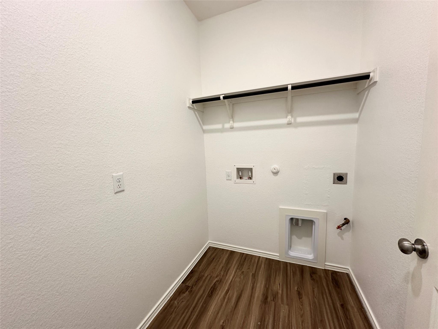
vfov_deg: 85.7
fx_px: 177
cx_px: 219
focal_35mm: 14
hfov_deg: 102.1
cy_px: 164
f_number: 2.2
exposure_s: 1/60
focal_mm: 2.22
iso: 200
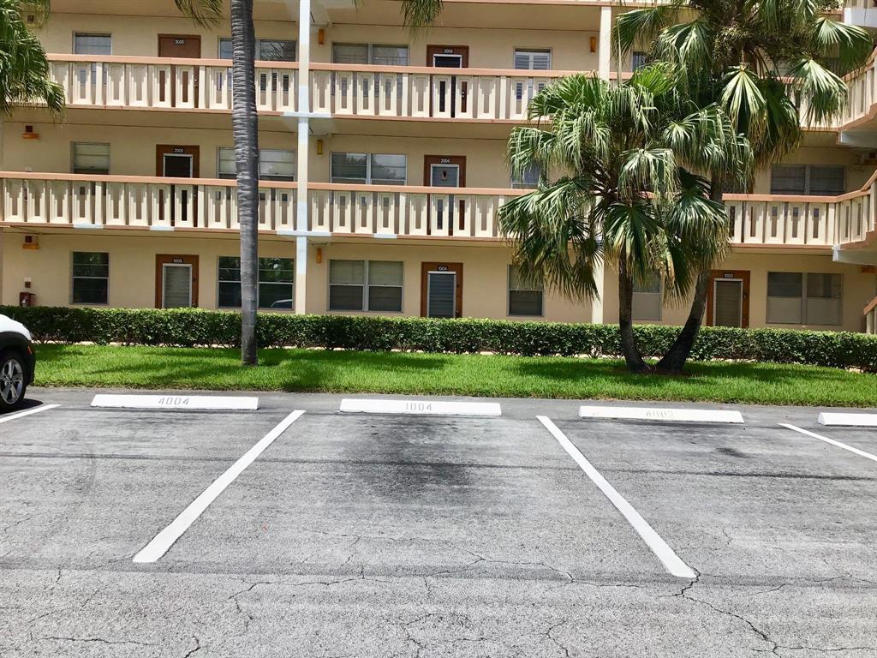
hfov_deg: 58.4
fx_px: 785
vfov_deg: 45.4
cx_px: 438
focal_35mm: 31
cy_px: 329
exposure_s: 1/1456
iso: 25
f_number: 2.4
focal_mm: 3.3
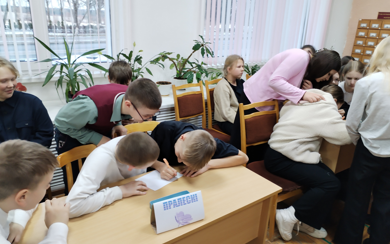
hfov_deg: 59.6
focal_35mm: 32
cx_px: 192
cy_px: 123
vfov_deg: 39.4
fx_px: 340
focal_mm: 4.75
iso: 281
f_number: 1.8
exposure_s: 1/30
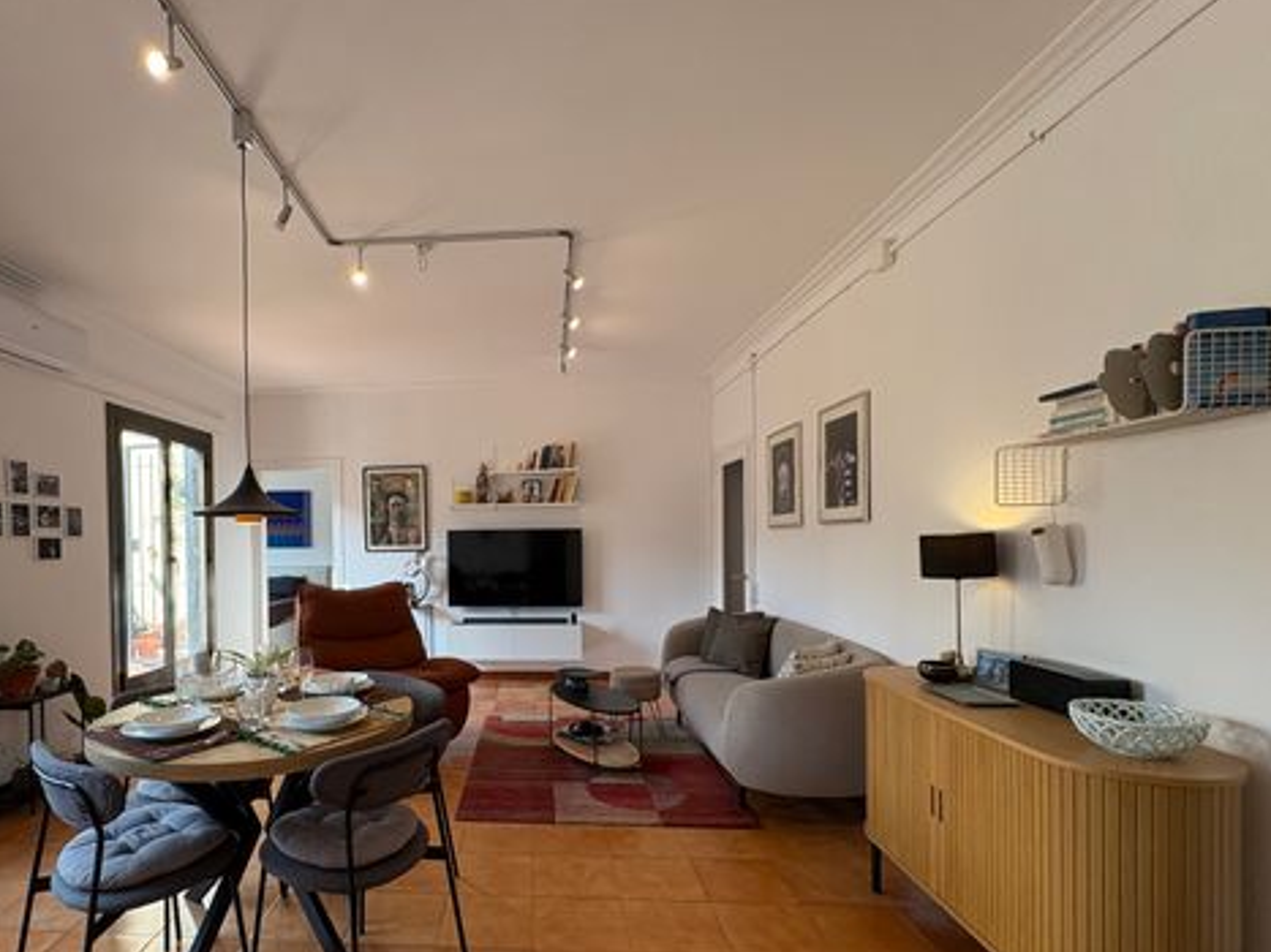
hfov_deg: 86.3
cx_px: 487
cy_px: 549
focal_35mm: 18
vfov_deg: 71.1
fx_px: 661
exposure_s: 1/143
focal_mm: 2.22
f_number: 2.2
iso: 100
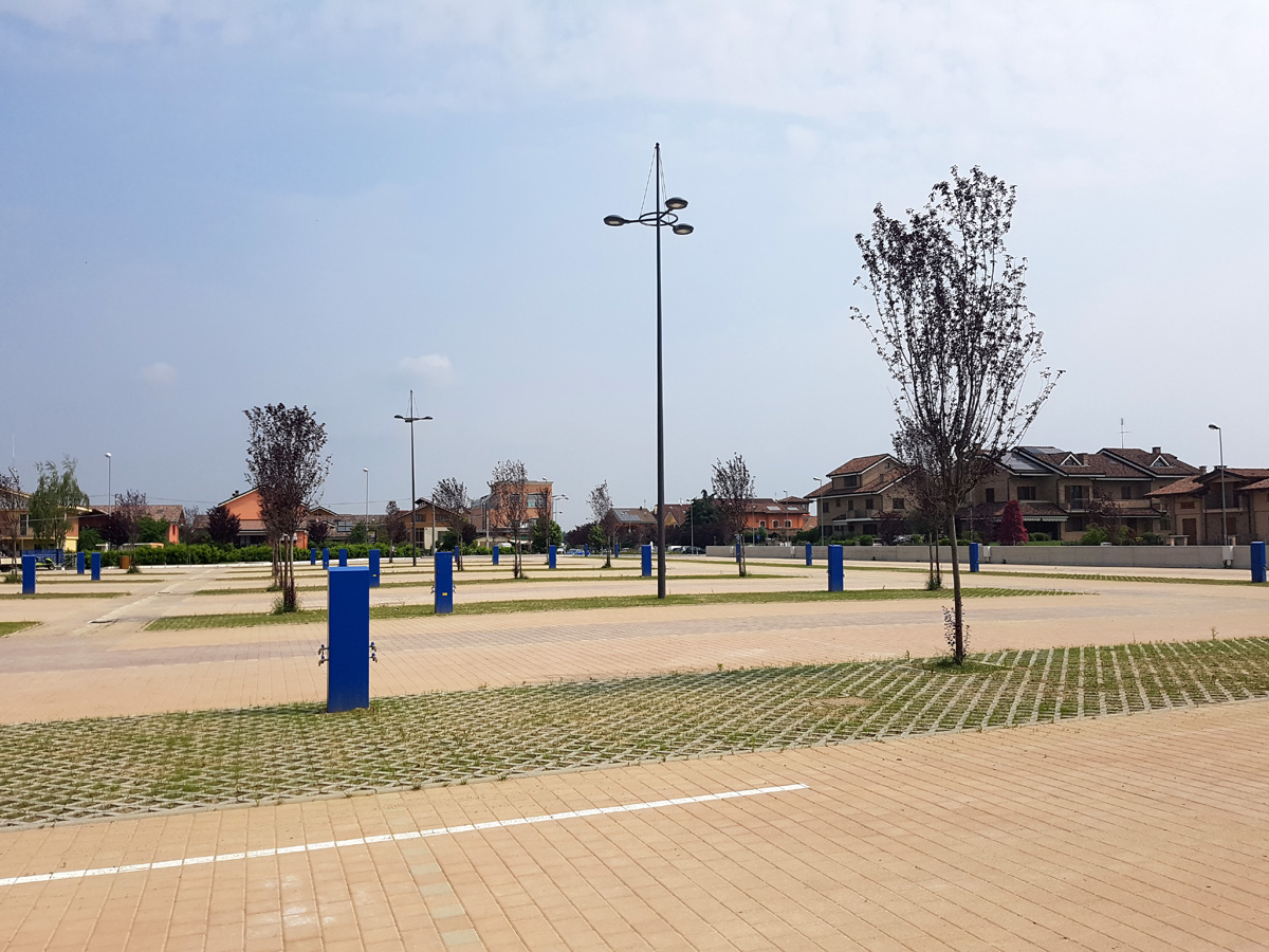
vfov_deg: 53.1
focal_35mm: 26
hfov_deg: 67.3
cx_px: 634
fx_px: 953
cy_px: 476
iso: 50
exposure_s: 1/5392
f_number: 1.7
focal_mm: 4.2
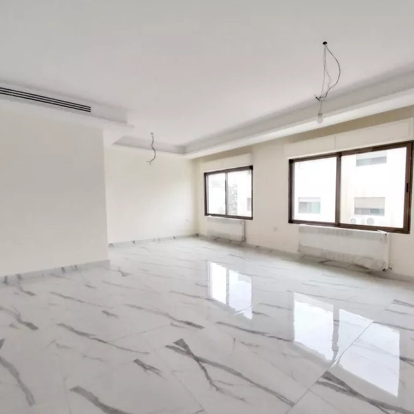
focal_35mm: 16
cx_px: 272
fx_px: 216
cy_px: 212
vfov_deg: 87.4
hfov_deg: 84.7
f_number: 2.2
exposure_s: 1/100
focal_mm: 1.3
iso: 100
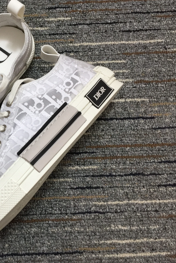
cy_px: 125
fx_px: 315
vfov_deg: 45.4
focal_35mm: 43
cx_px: -8
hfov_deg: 28.8
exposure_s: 1/33
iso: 50
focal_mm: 4.15
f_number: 2.2
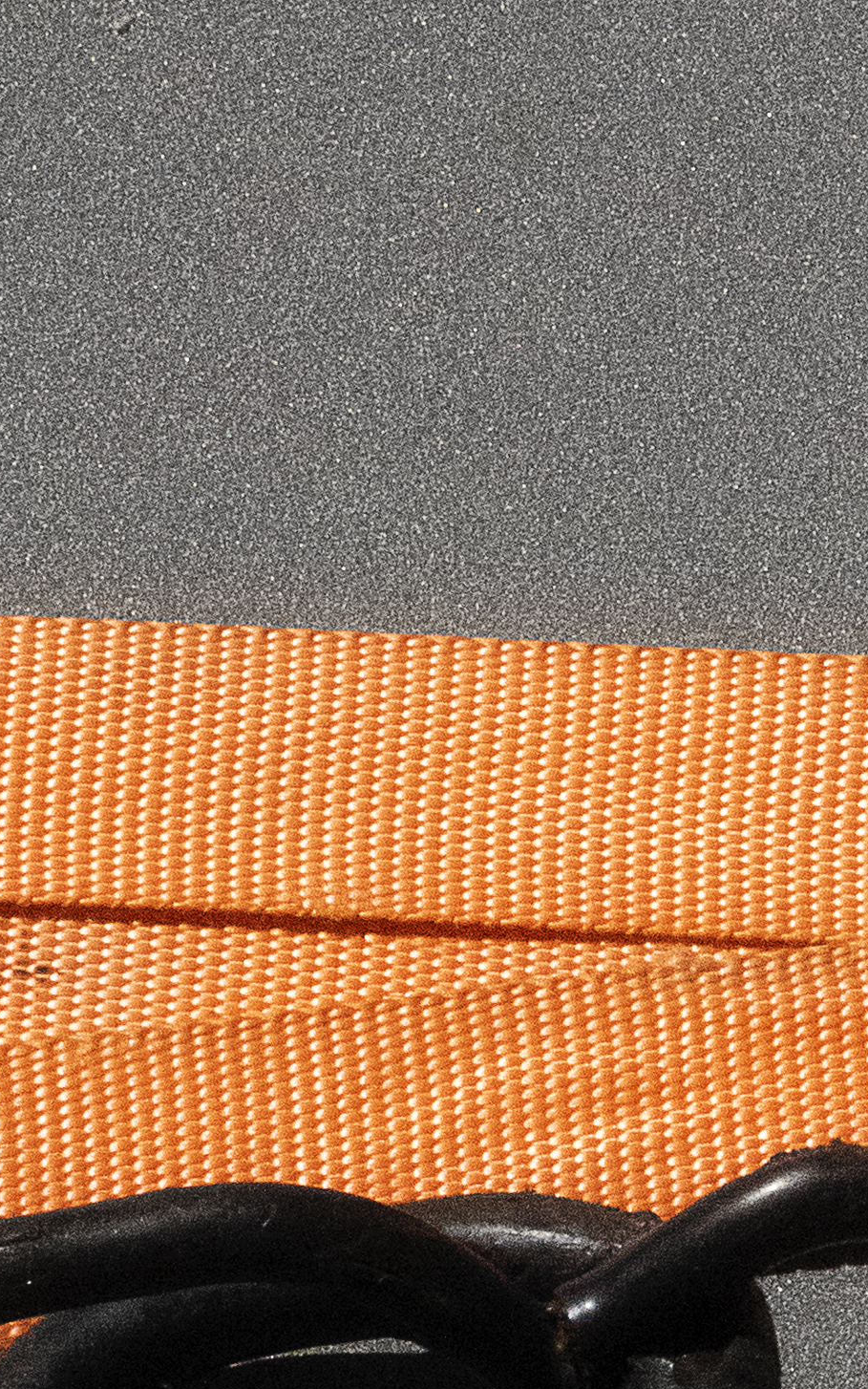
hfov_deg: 3.7
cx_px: 939
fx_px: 13434
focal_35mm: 355
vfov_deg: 5.9
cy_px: 978
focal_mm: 34.62
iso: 2500
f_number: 10
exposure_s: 1/1000
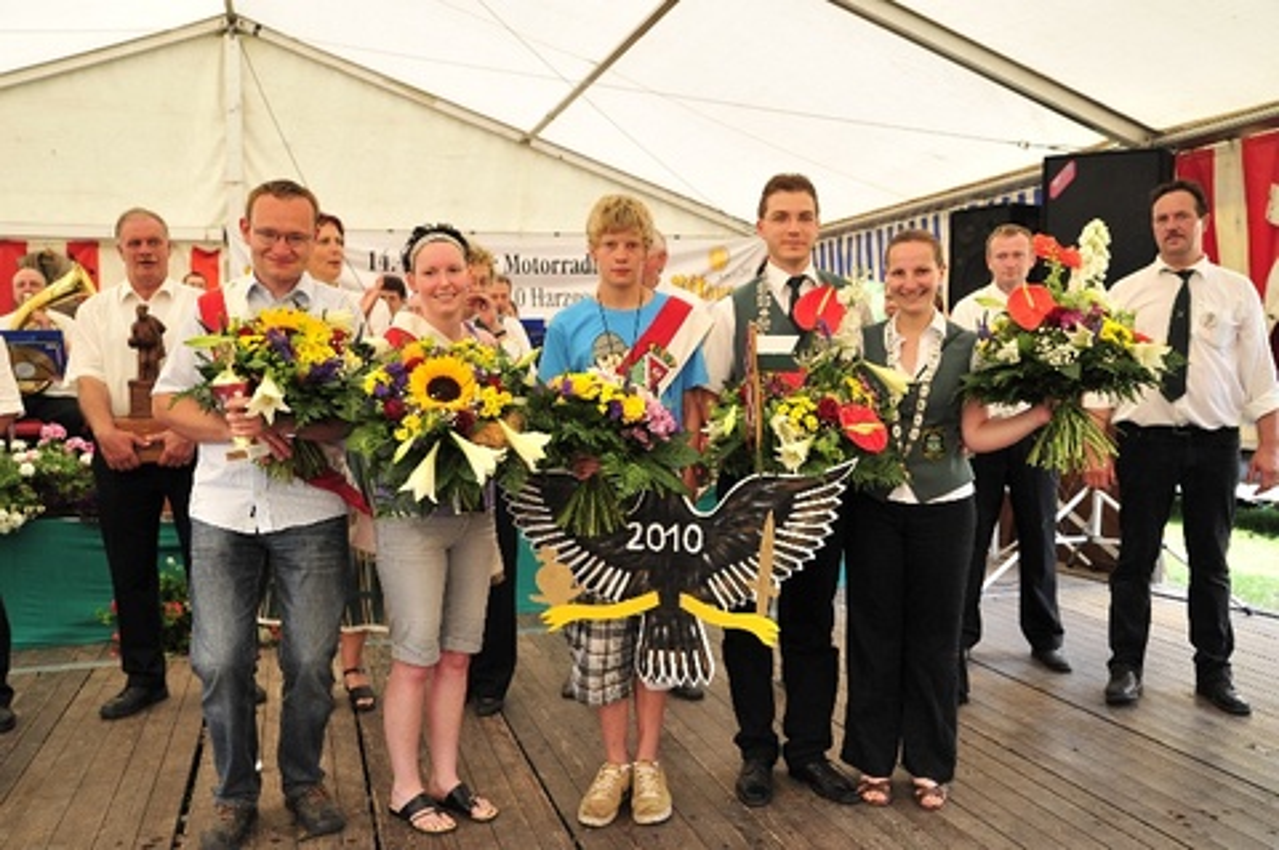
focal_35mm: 32
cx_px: 640
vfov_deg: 41.0
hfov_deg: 58.8
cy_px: 425
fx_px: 1136
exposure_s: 1/60
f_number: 5
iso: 200
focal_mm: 32
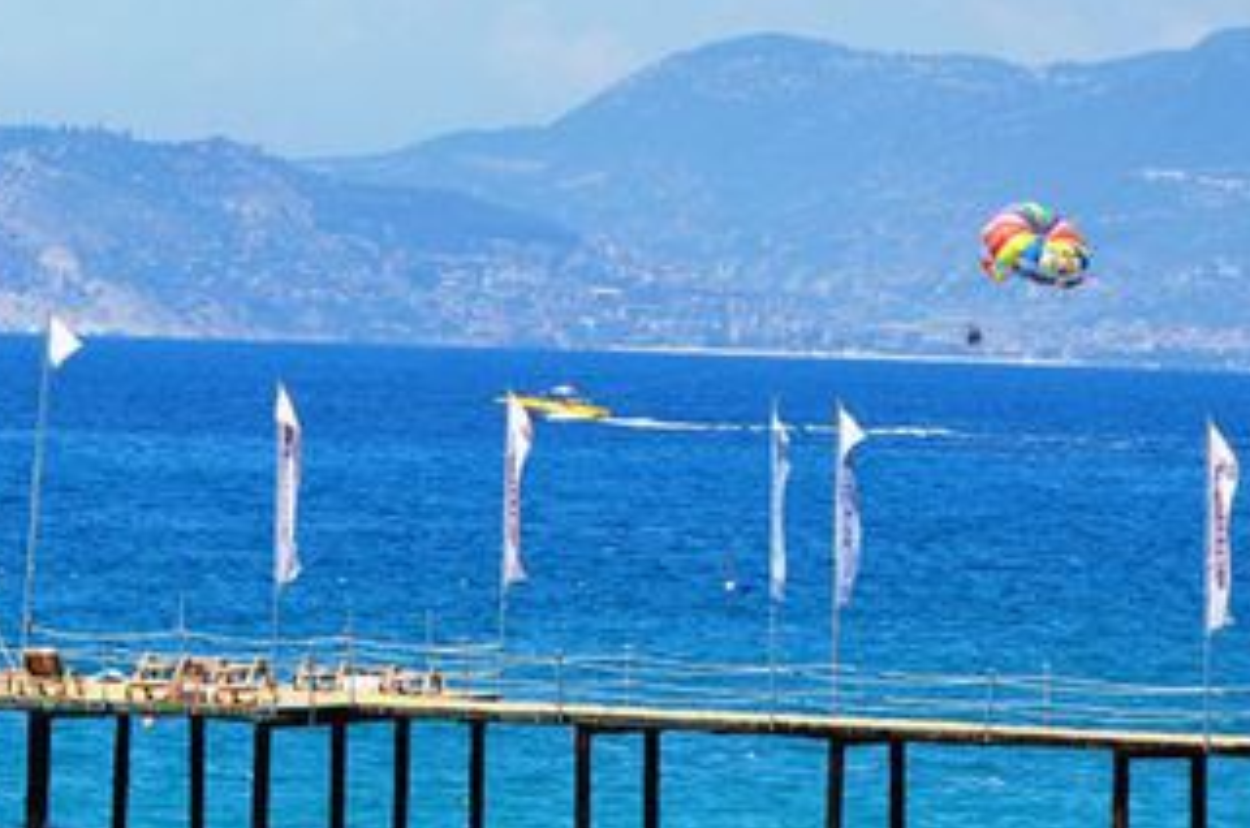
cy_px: 21
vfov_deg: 3.5
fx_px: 13662
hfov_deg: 5.2
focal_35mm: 394
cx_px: -59
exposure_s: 1/400
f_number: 10
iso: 200
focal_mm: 105
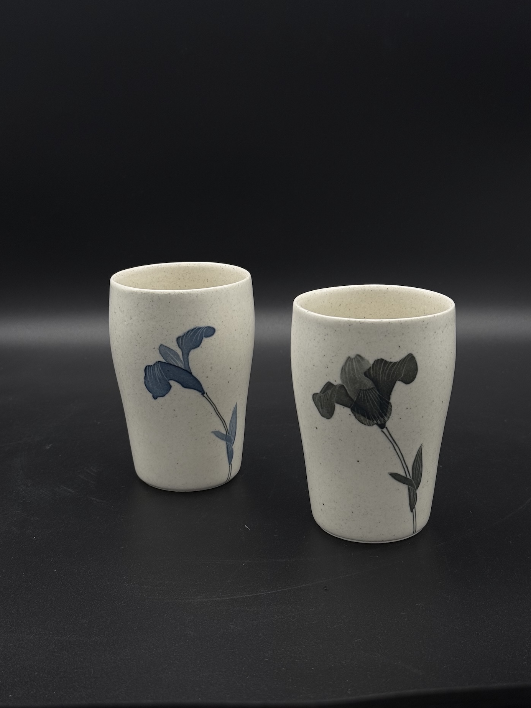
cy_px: 383
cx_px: 278
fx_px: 1063
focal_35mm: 52
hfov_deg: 28.0
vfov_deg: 36.8
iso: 50
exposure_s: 1/147
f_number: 1.78
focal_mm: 6.76
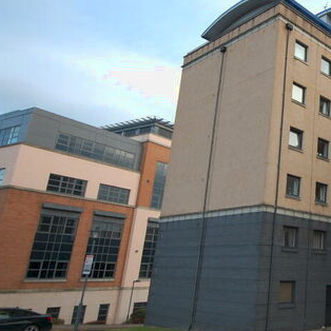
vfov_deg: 44.9
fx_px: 400
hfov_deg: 39.2
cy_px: 147
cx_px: 338
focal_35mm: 37
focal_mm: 13
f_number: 6.3
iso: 200
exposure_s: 1/160
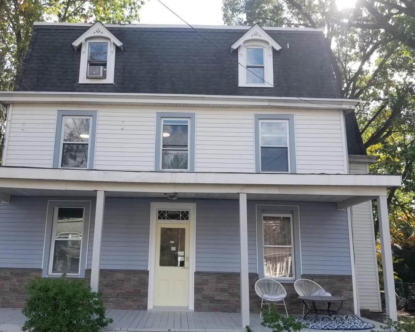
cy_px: 186
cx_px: 179
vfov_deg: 47.0
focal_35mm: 31
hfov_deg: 57.0
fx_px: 381
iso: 50
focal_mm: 4.25
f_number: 1.7
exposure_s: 1/642
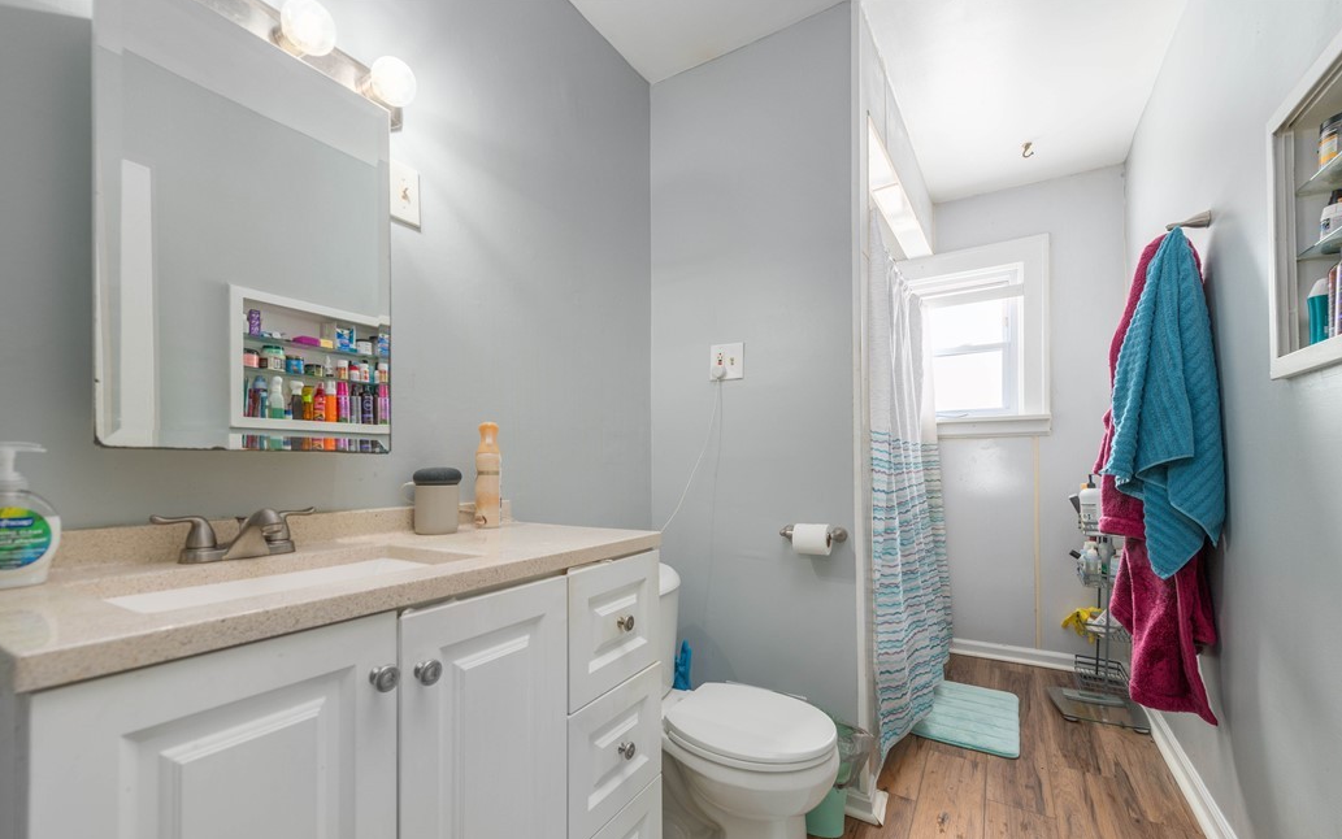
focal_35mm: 15
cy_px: 463
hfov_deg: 101.4
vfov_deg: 74.6
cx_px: 644
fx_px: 549
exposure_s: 1/60
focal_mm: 14
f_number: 8
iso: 200
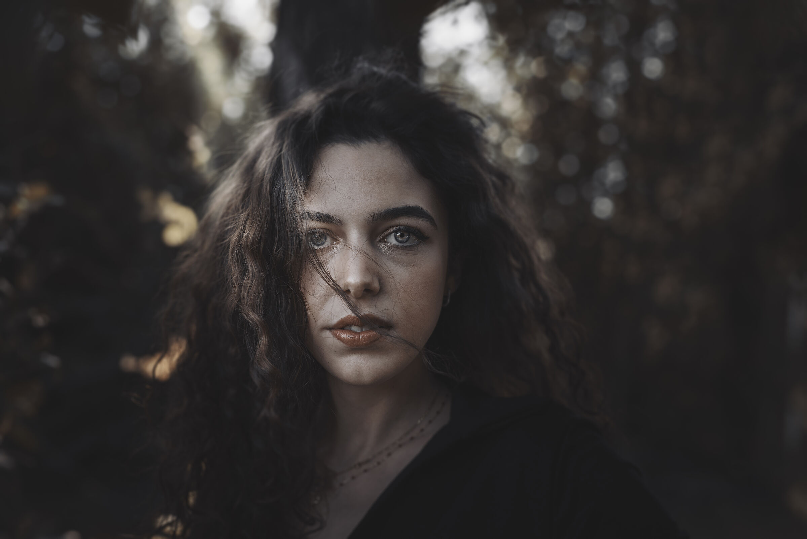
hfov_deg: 39.6
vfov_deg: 27.0
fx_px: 1121
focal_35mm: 50
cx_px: 404
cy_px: 270
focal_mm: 50
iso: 125
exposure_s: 1/400
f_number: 2.8
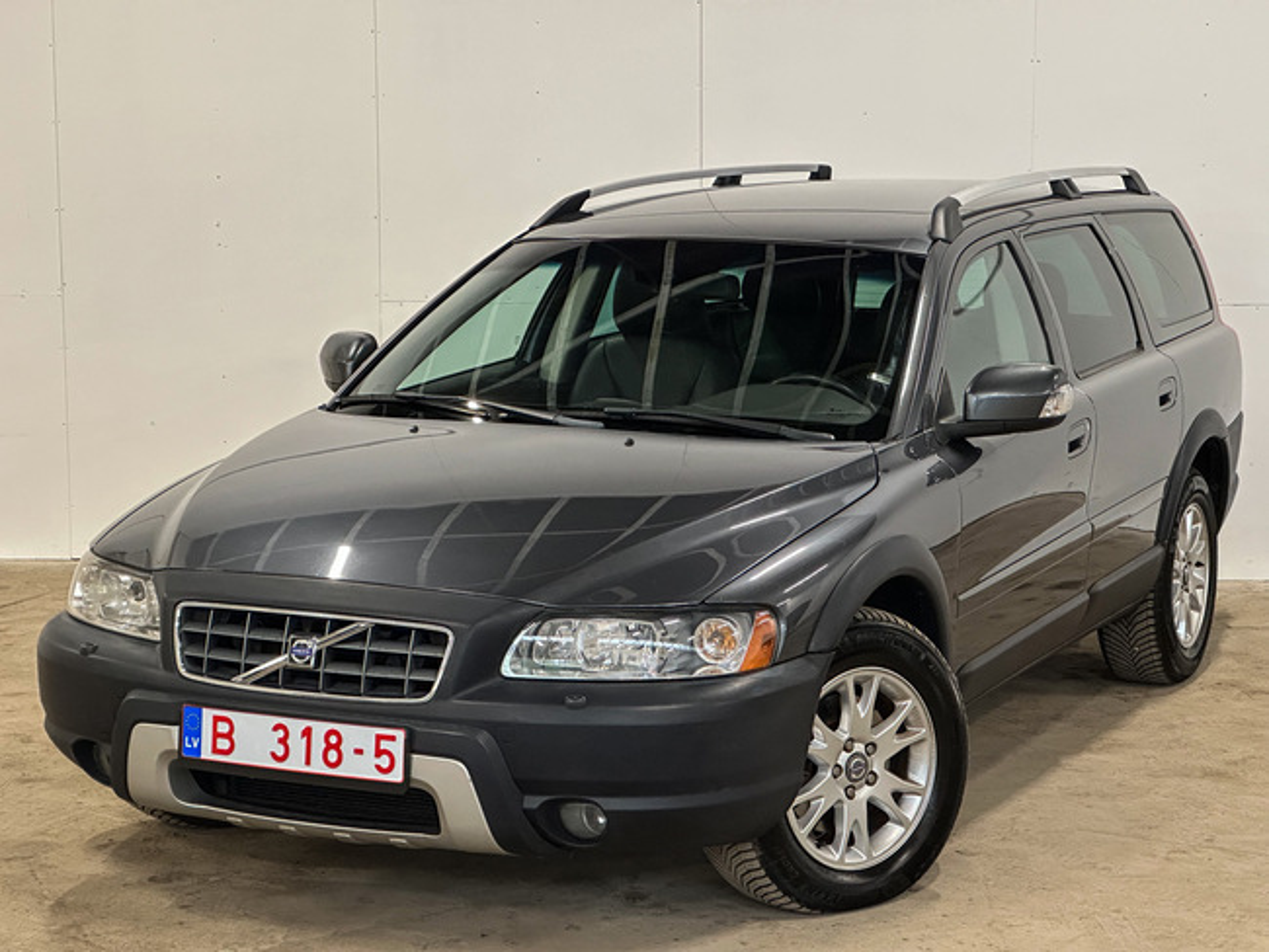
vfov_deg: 19.2
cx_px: 634
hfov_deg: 25.3
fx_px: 2824
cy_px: 476
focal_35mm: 77
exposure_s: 1/50
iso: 400
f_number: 2.8
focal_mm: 9
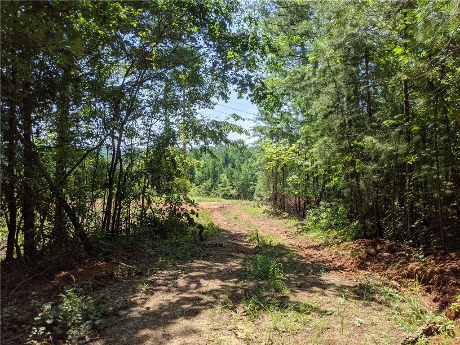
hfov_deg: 65.3
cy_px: 172
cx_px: 230
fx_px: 359
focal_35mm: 27
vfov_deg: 51.4
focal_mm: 4.44
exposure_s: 1/4695
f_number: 1.8
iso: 76
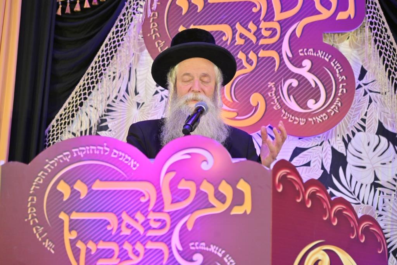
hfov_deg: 17.1
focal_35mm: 120
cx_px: 198
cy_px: 132
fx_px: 1323
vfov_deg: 11.4
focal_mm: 120
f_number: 4
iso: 400
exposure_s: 1/100
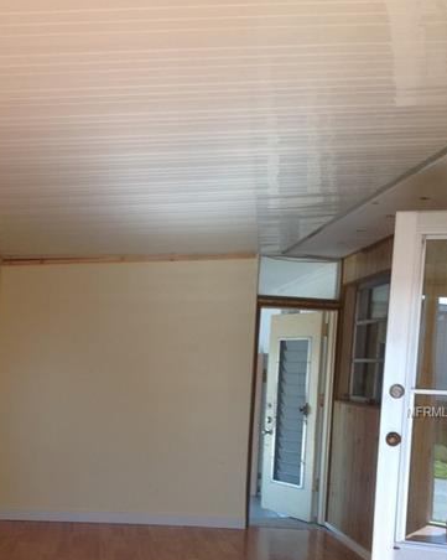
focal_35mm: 58
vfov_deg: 32.0
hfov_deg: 25.9
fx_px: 960
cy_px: 413
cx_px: 107
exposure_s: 1/124
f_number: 2.4
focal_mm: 4.28
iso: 50
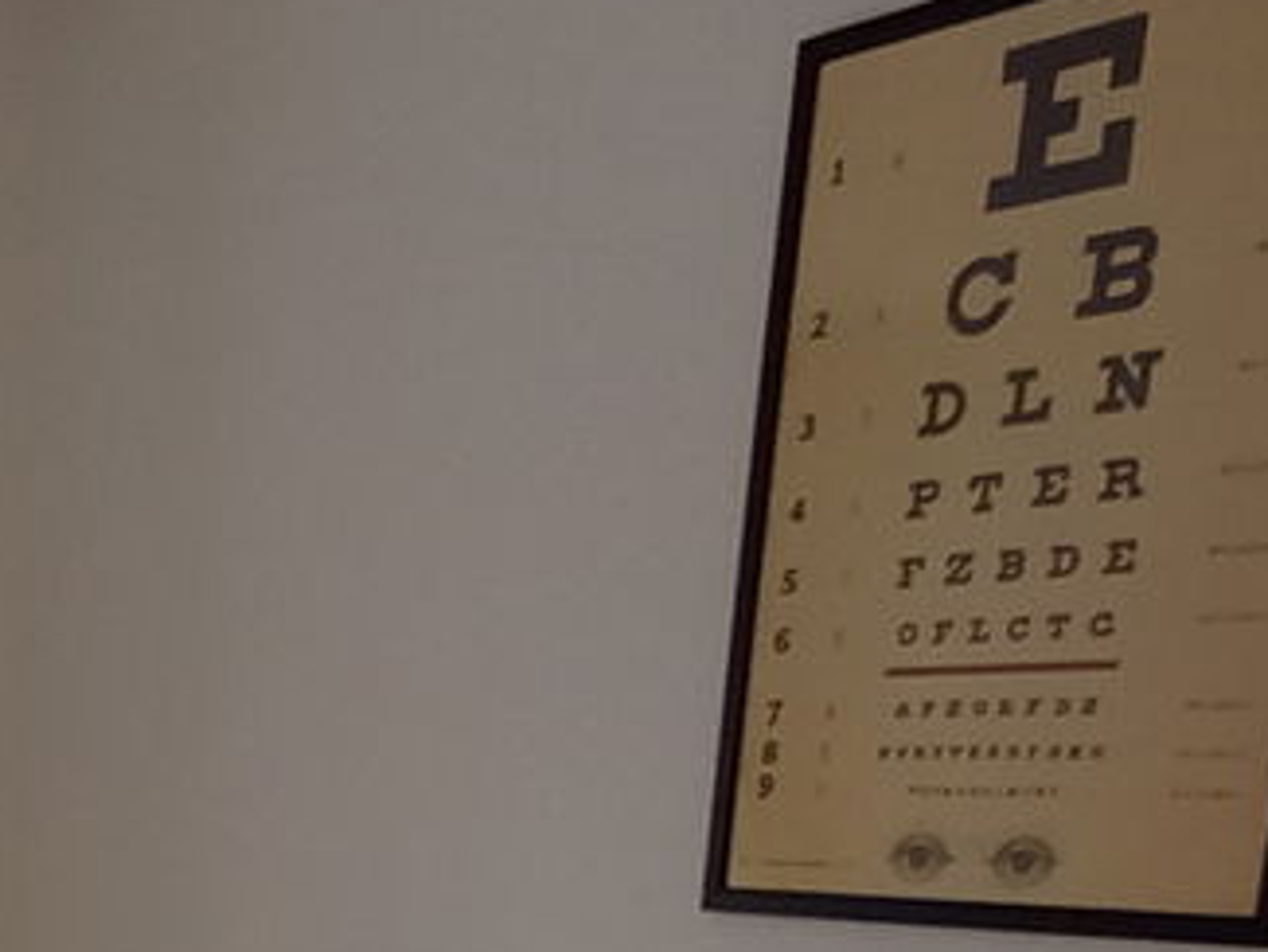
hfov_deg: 26.6
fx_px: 2345
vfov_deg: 20.3
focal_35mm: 64
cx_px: -277
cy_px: 1350
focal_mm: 1.42
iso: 100
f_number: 2.2
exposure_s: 1/50
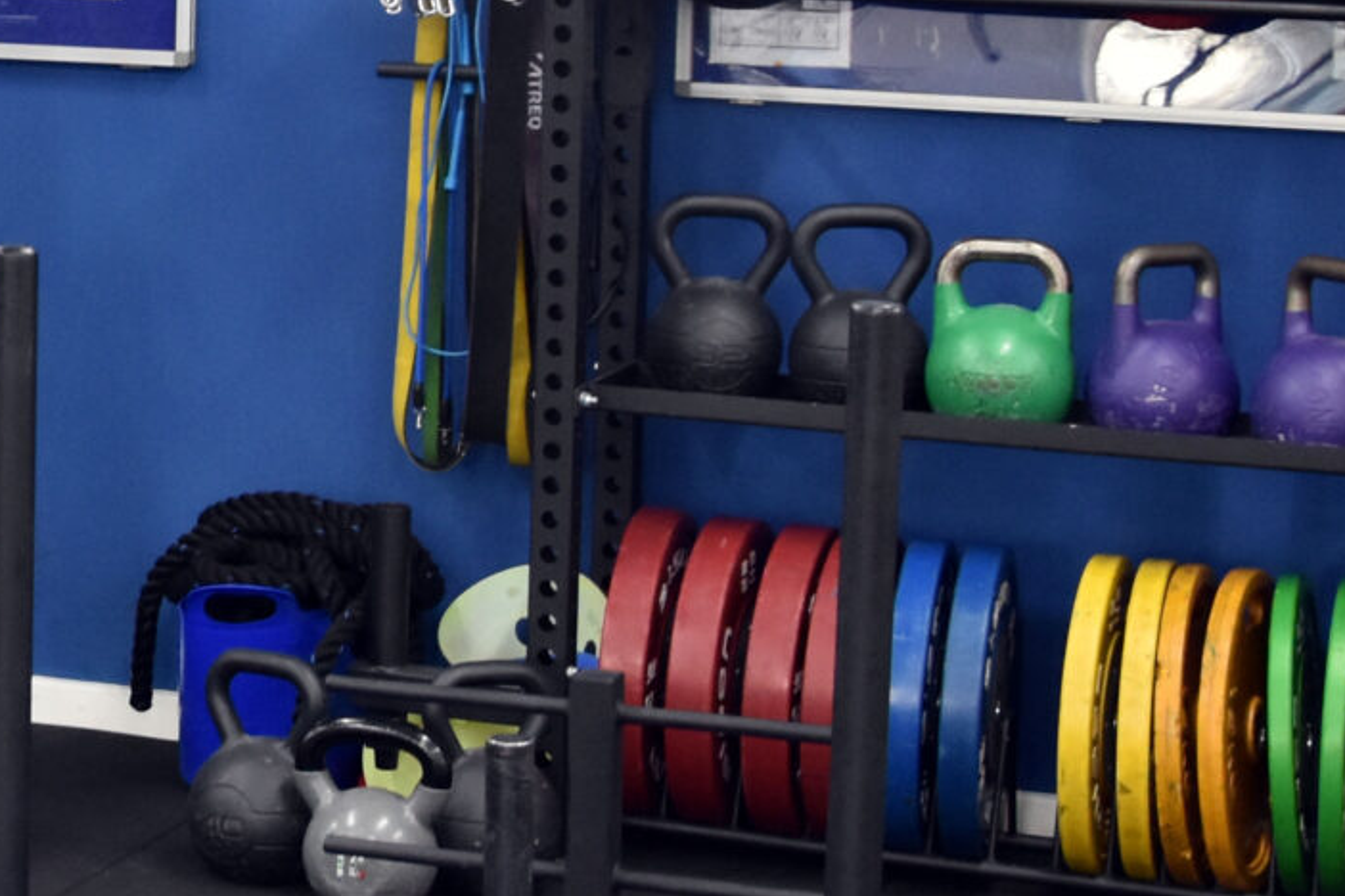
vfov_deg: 11.8
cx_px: -441
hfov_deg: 16.7
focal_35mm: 115
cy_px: -55
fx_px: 4290
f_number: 4
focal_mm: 21
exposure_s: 1/60
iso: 1000
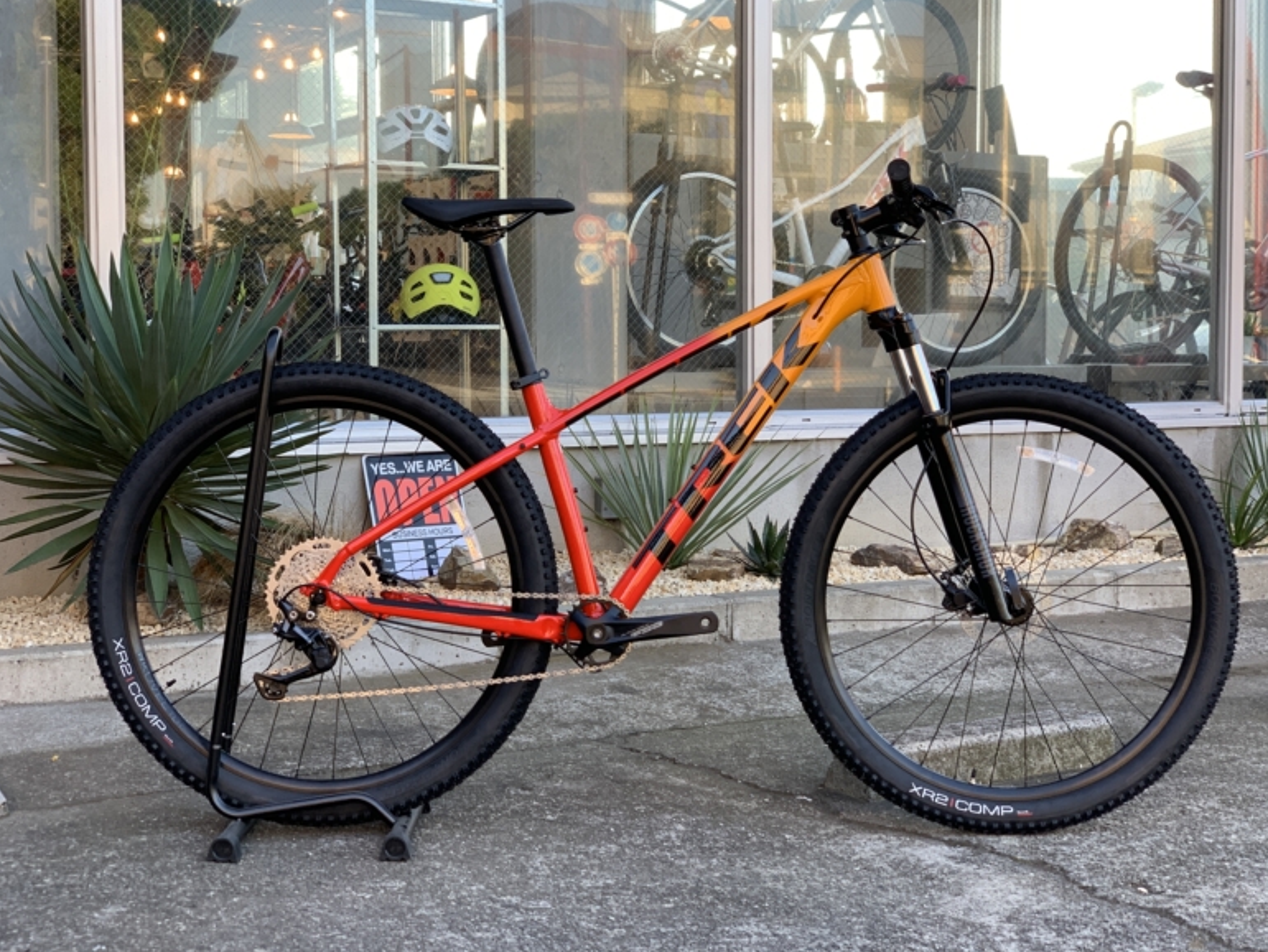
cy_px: 471
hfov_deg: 35.5
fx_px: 1979
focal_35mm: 54
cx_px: 646
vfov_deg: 27.0
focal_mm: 6
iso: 50
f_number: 2.4
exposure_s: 1/122
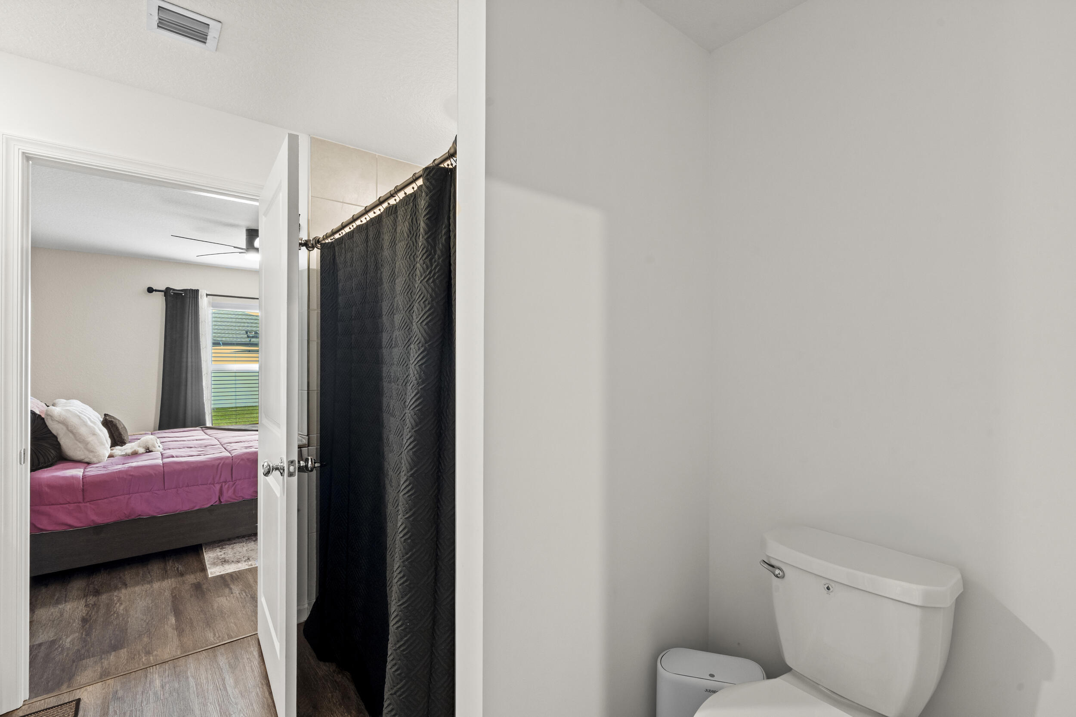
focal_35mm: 16
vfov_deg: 73.8
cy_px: 358
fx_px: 478
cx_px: 538
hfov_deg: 96.7
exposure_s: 1/1.25
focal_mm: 16
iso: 640
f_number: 10
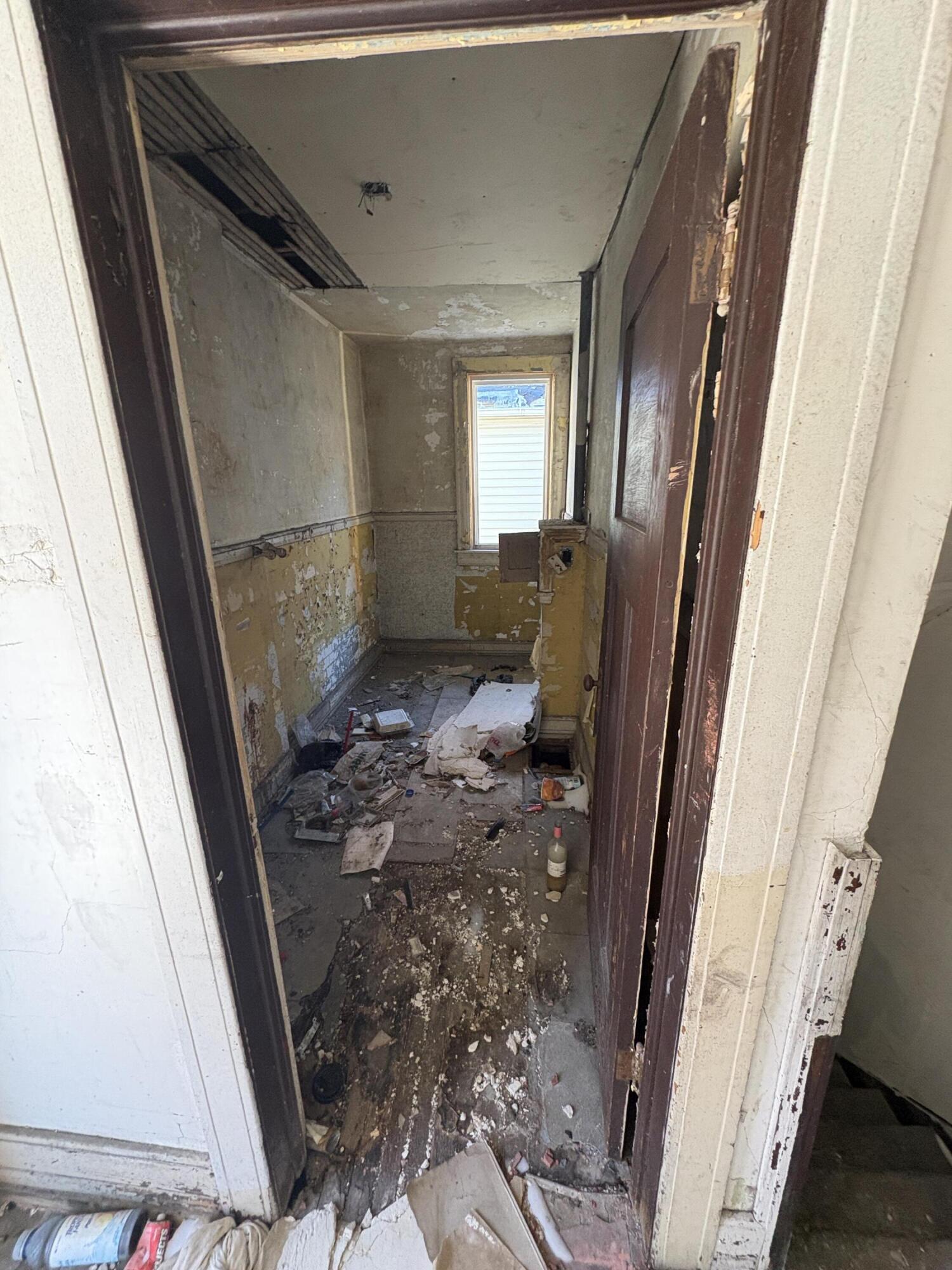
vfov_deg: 102.1
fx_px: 513
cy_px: 635
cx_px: 476
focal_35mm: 14
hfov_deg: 85.7
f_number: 2.2
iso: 320
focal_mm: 2.22
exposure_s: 1/60
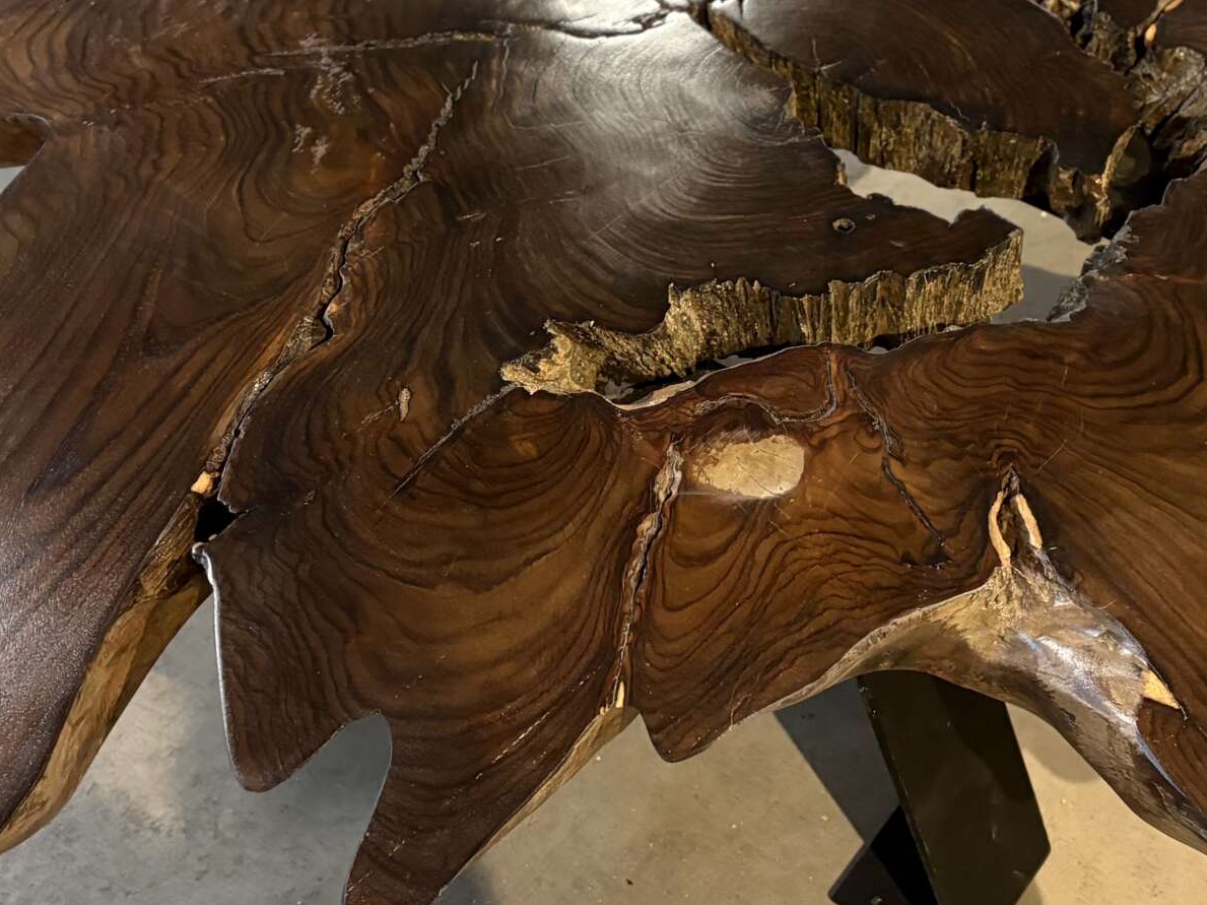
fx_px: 1952
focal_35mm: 56
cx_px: 662
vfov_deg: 26.1
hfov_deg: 34.3
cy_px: 375
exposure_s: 1/25
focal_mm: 5.96
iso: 500
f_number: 1.6
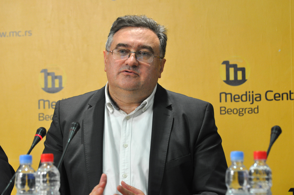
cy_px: 98
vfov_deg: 9.6
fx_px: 1162
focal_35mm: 142
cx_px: 147
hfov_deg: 14.4
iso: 800
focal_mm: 95
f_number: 4.5
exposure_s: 1/50
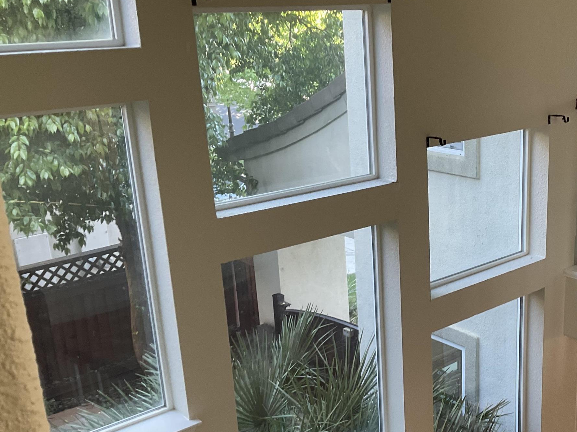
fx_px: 833
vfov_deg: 28.9
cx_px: 456
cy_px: 281
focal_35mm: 50
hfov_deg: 36.9
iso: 40
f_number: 1.8
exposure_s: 1/60
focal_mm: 3
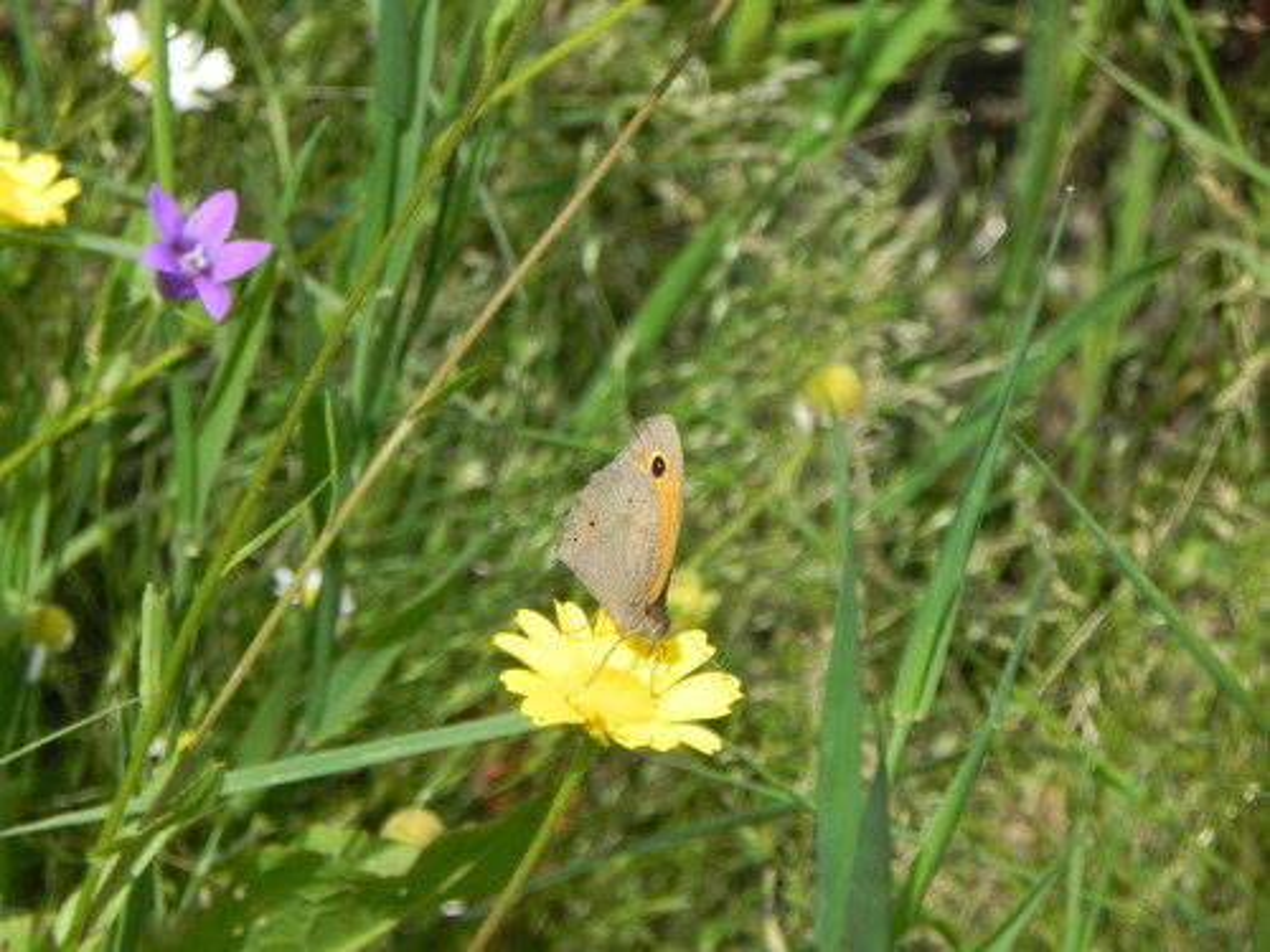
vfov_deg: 5.1
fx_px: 10676
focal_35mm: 291
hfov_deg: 6.8
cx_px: 635
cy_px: 476
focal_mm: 51.8
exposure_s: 1/315
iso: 160
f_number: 6.3
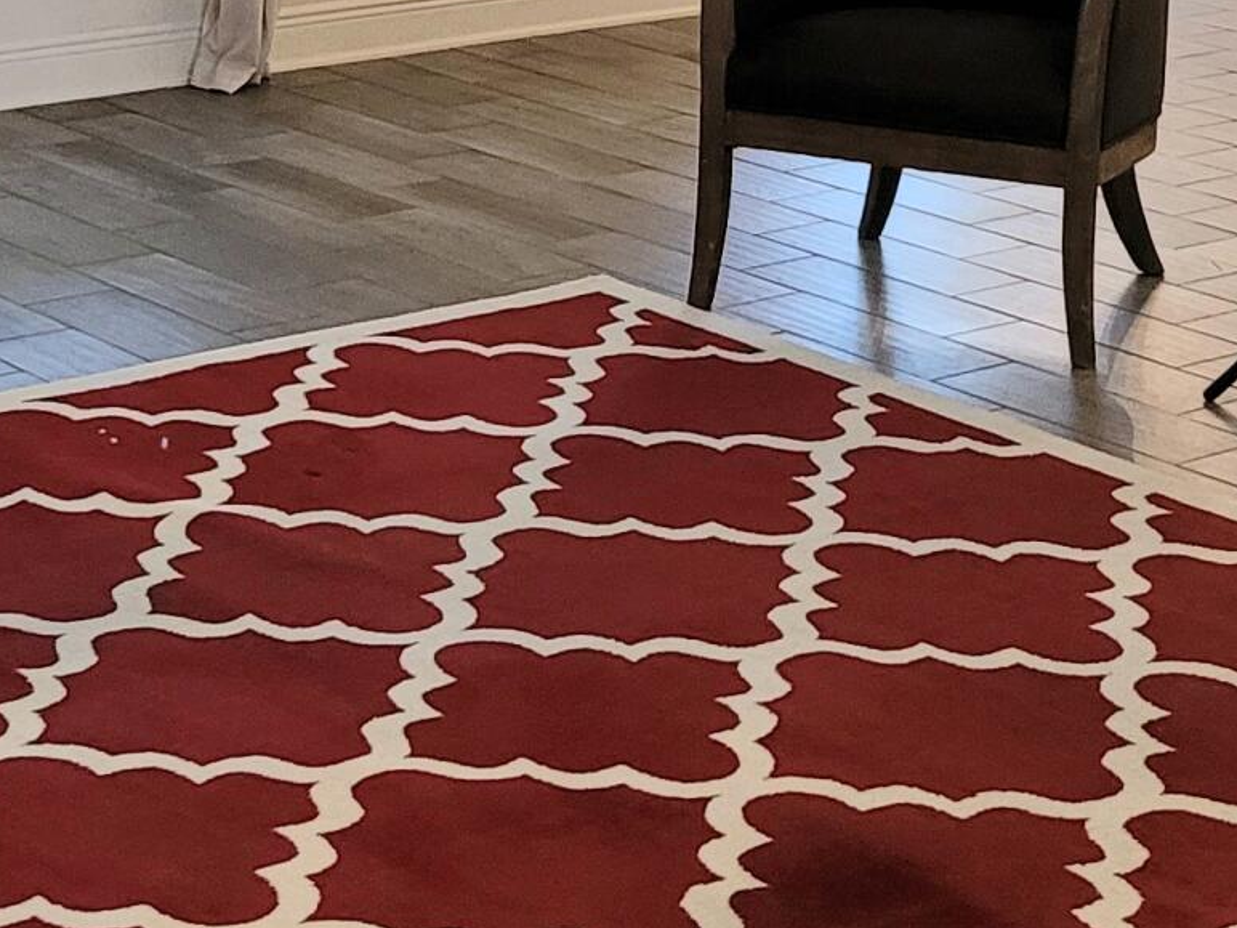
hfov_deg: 19.4
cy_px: -162
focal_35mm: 101
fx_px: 3609
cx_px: 518
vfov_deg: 14.2
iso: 320
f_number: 1.8
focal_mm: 5.4
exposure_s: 1/120
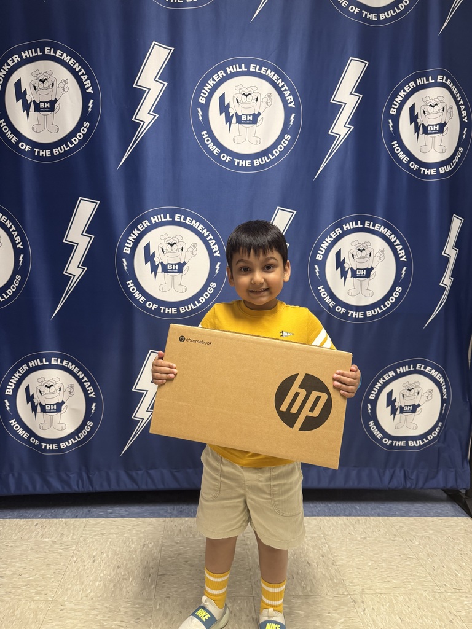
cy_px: 314
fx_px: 436
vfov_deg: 71.6
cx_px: 236
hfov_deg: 56.8
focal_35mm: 24
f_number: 1.78
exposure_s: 1/75
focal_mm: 6.76
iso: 200
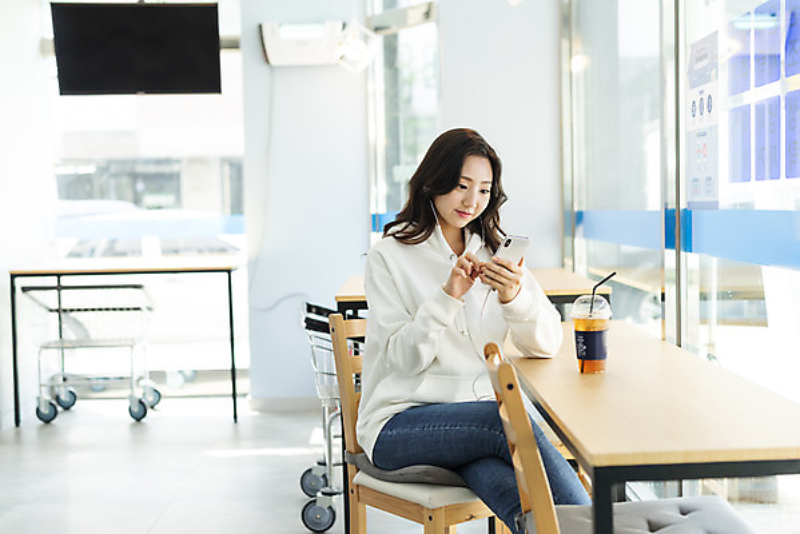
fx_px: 1112
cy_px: 267
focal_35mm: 50
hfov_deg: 39.6
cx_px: 400
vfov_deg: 27.0
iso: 500
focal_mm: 50
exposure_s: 1/500
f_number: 2.8
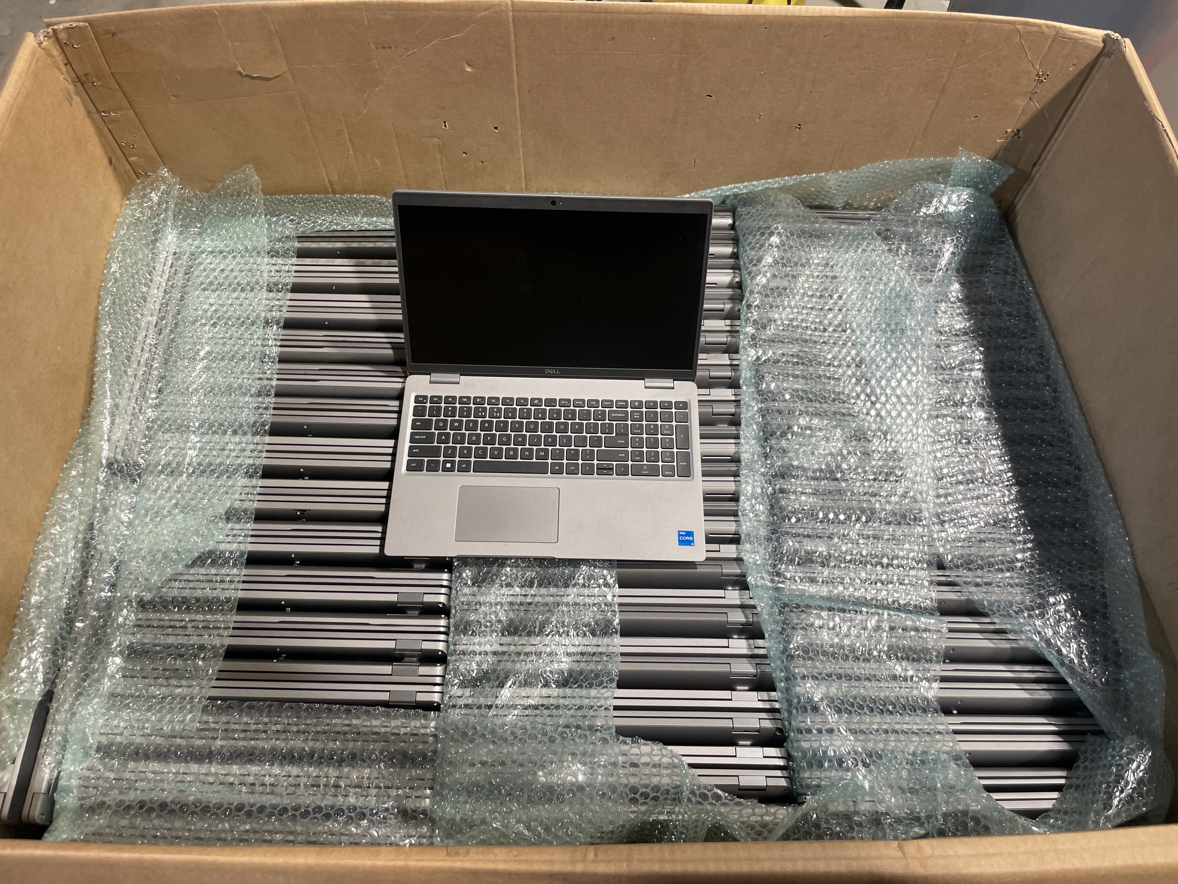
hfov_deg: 67.3
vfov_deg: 53.1
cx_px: 589
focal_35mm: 26
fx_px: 885
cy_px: 442
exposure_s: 1/100
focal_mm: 4.2
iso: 100
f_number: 1.6
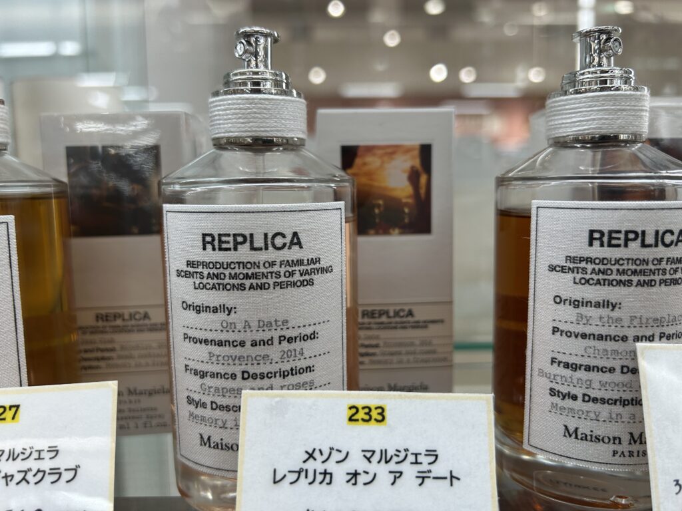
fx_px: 512
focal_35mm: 26
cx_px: 341
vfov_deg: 53.1
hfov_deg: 67.3
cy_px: 256
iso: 32
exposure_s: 1/130
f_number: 1.5
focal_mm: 5.7
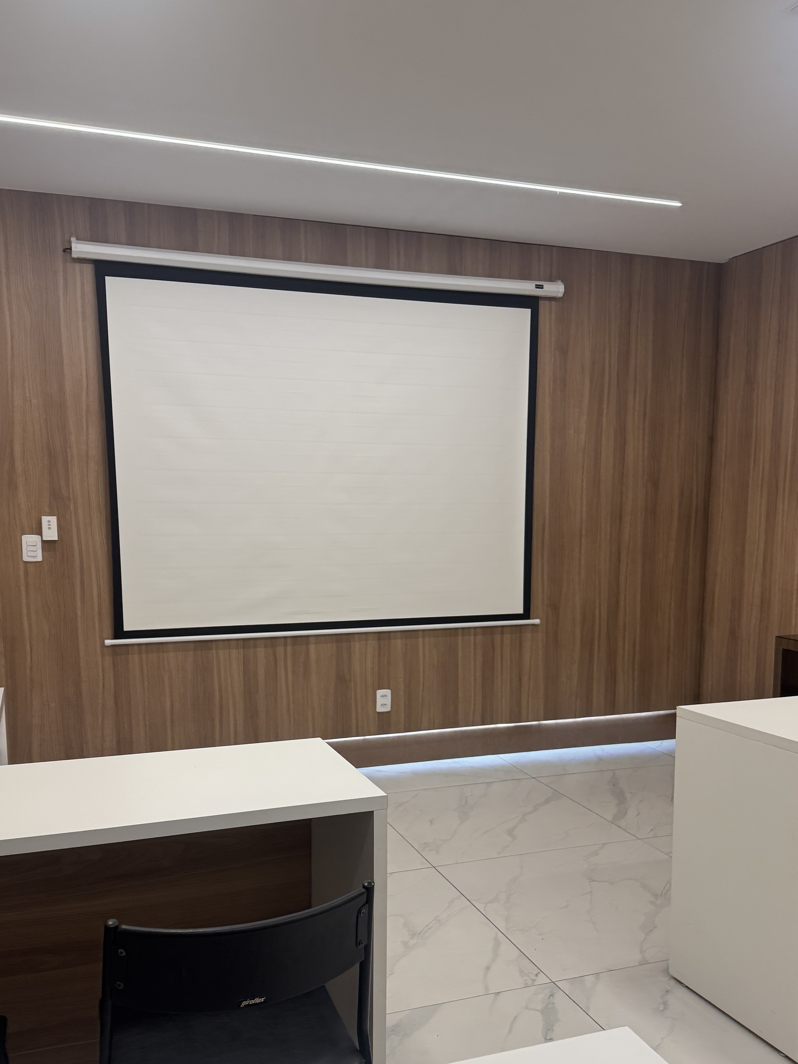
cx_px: 413
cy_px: 645
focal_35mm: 31
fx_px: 953
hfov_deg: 45.4
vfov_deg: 57.8
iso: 160
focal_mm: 6.76
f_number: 1.78
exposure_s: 1/120
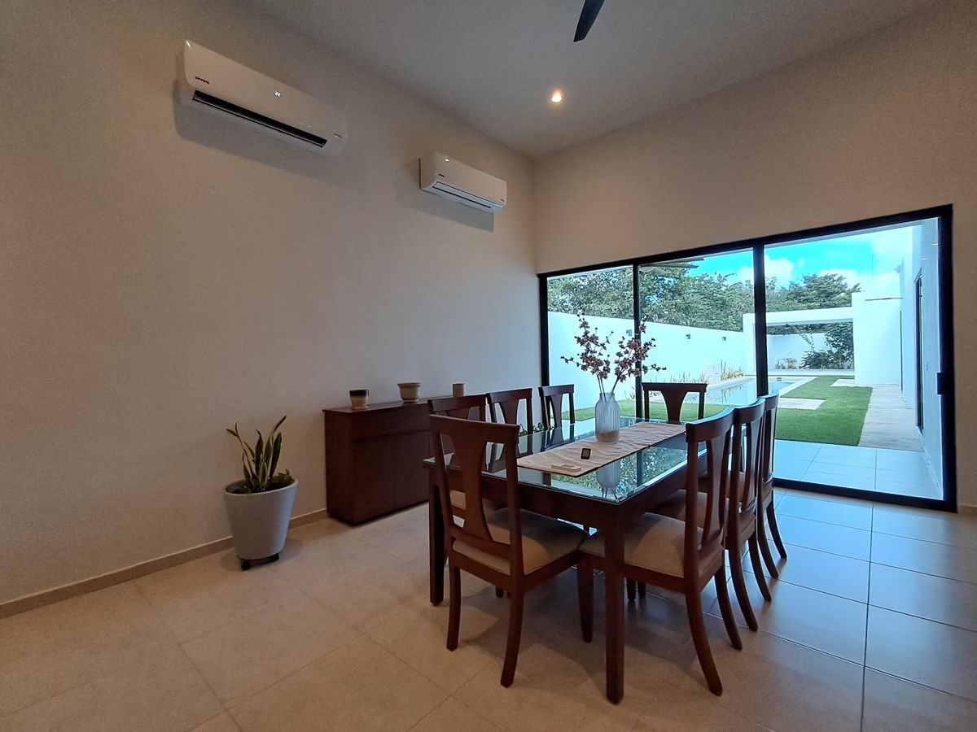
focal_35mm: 16
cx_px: 488
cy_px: 366
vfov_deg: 78.1
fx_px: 452
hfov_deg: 94.5
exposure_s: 1/50
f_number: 2.2
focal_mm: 1.64
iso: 80
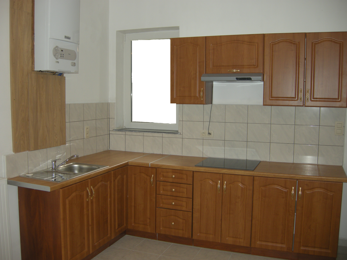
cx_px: 174
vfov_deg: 40.7
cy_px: 130
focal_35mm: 35
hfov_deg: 52.6
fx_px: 351
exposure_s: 1/32
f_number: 2.7
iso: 73
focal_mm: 7.5
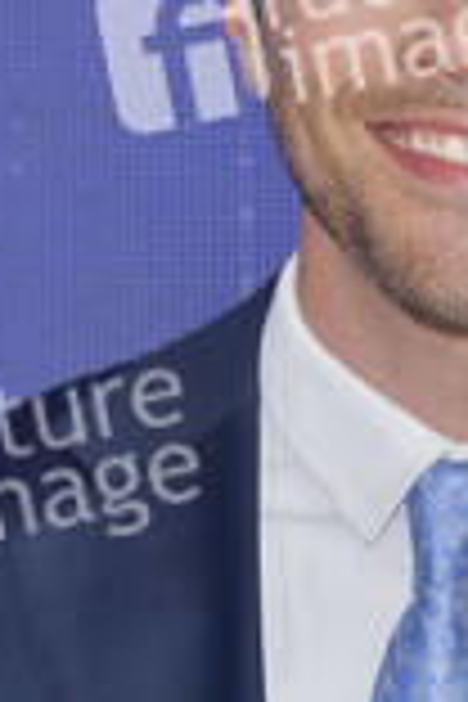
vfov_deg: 4.7
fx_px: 8521
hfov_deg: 3.1
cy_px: 252
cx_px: 461
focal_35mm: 437
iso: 320
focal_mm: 170
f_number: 7.1
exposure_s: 1/250
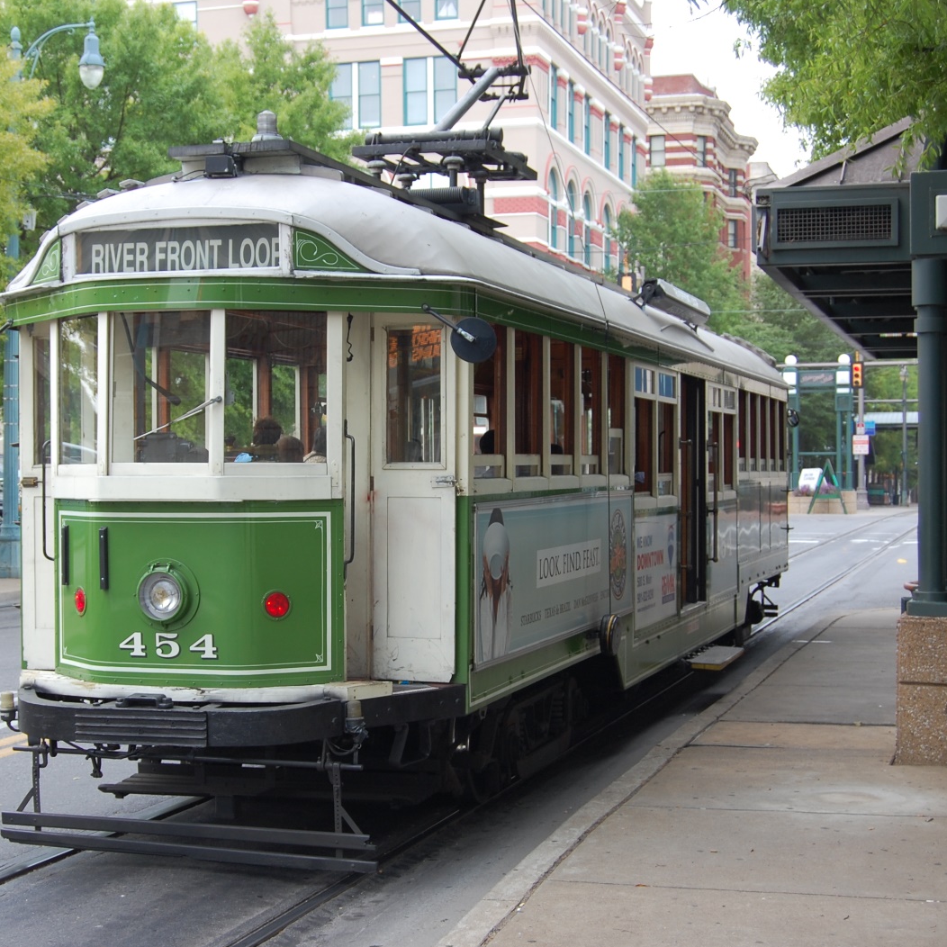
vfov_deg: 27.7
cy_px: 474
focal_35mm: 62
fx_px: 1919
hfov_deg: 27.7
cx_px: 389
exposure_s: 1/125
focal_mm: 32
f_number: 5.6
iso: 200
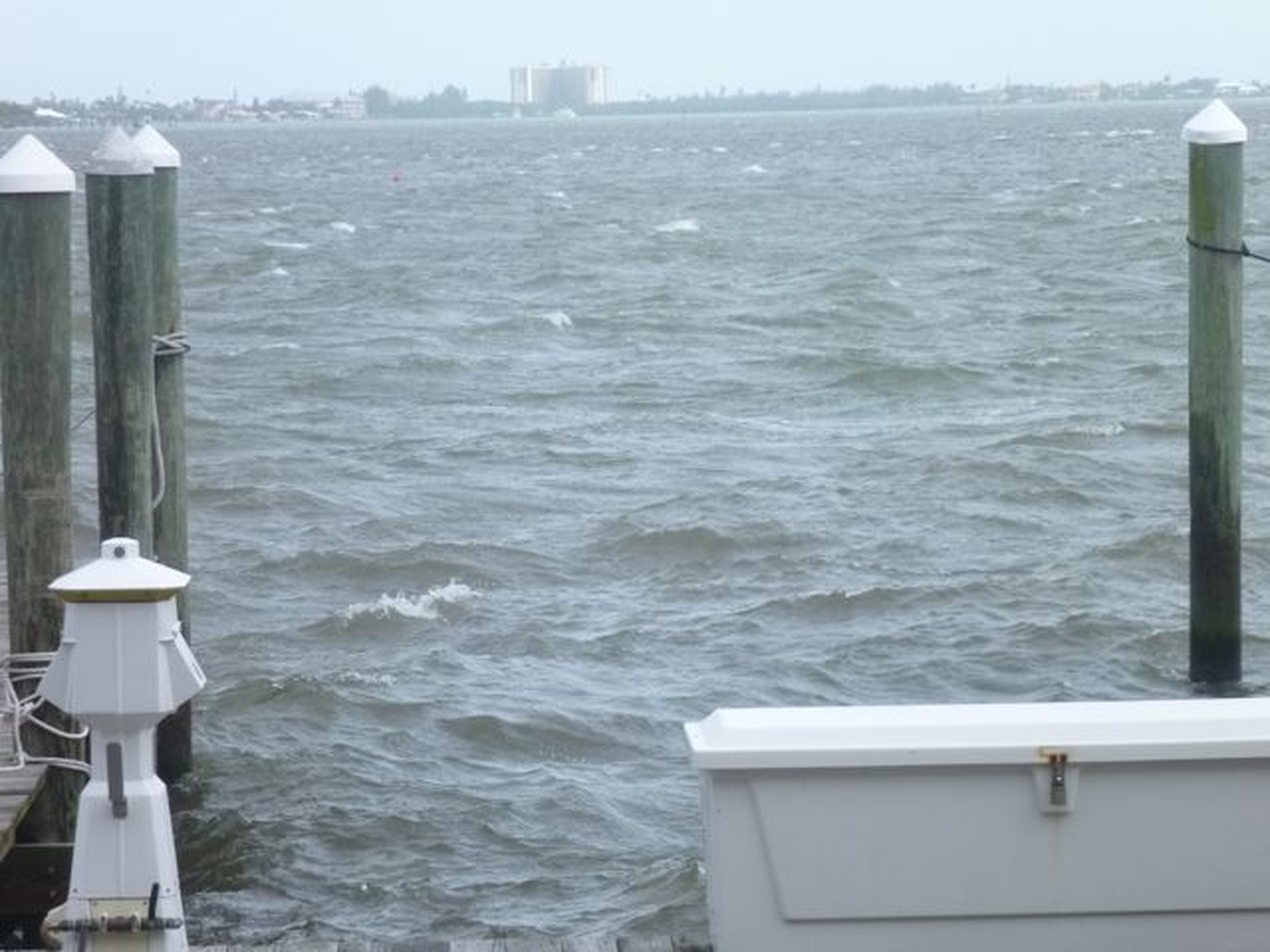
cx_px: 635
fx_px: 4953
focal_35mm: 135
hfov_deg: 14.6
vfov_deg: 11.0
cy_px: 476
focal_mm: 22.8
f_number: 5.9
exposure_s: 1/500
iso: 320
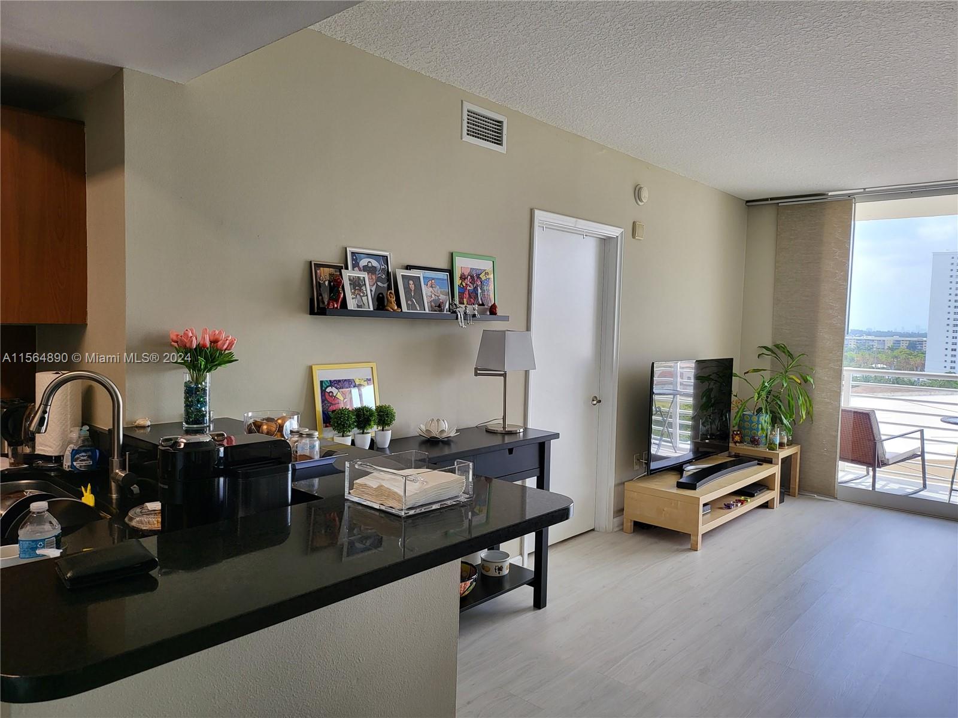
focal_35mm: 24
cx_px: 479
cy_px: 359
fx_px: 664
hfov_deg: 71.6
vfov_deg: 56.8
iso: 64
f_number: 1.8
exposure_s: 1/120
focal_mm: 5
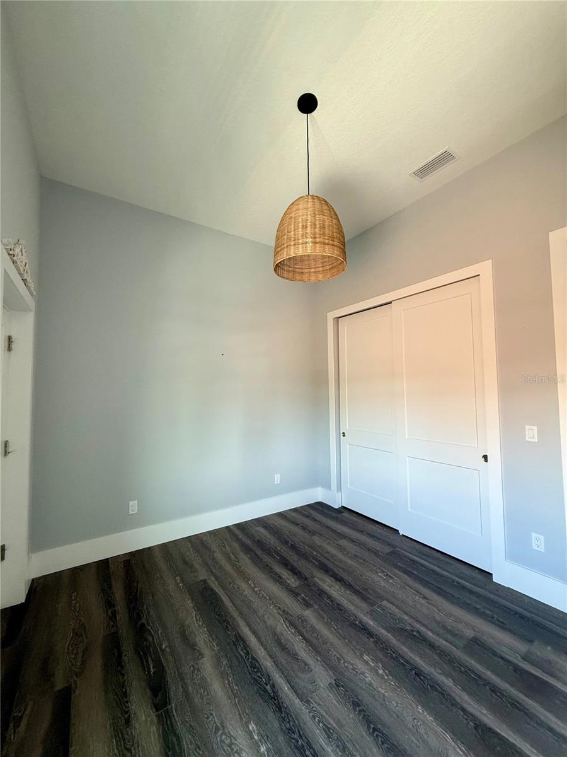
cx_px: 284
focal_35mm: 14
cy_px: 378
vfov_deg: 102.1
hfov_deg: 85.7
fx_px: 306
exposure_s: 1/99
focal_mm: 2.22
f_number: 2.2
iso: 250
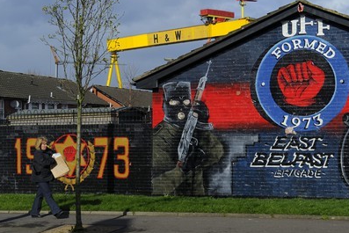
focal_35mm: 74
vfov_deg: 18.4
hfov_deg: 27.3
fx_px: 718
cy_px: 112
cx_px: 177
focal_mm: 70
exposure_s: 1/250
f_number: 16
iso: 400
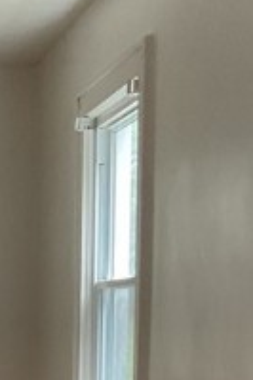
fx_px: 1225
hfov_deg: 10.8
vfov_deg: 16.1
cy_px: 578
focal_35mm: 116
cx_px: -245
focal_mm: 3
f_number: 1.8
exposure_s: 1/60
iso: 160
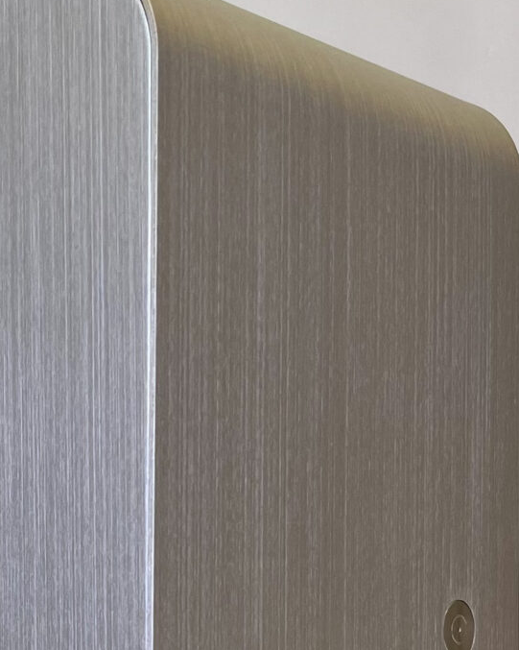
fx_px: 1844
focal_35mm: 96
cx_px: -9
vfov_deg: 19.2
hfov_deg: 15.7
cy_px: 692
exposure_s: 1/100
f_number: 1.6
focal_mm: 5.1
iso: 40
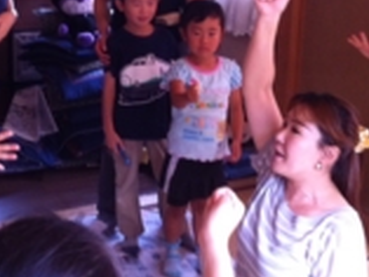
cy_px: 79
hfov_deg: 21.8
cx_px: 87
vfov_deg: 16.6
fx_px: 949
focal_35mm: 89
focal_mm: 3.85
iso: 125
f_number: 2.8
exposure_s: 1/17
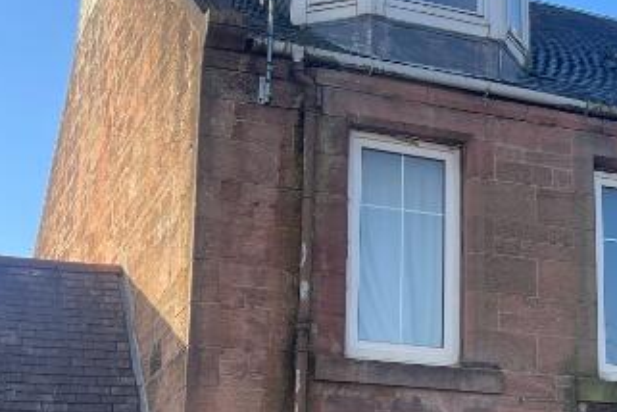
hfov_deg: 23.3
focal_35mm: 83
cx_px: 636
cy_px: 339
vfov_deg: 16.3
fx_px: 1422
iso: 32
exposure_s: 1/1109
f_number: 1.6
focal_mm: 5.1
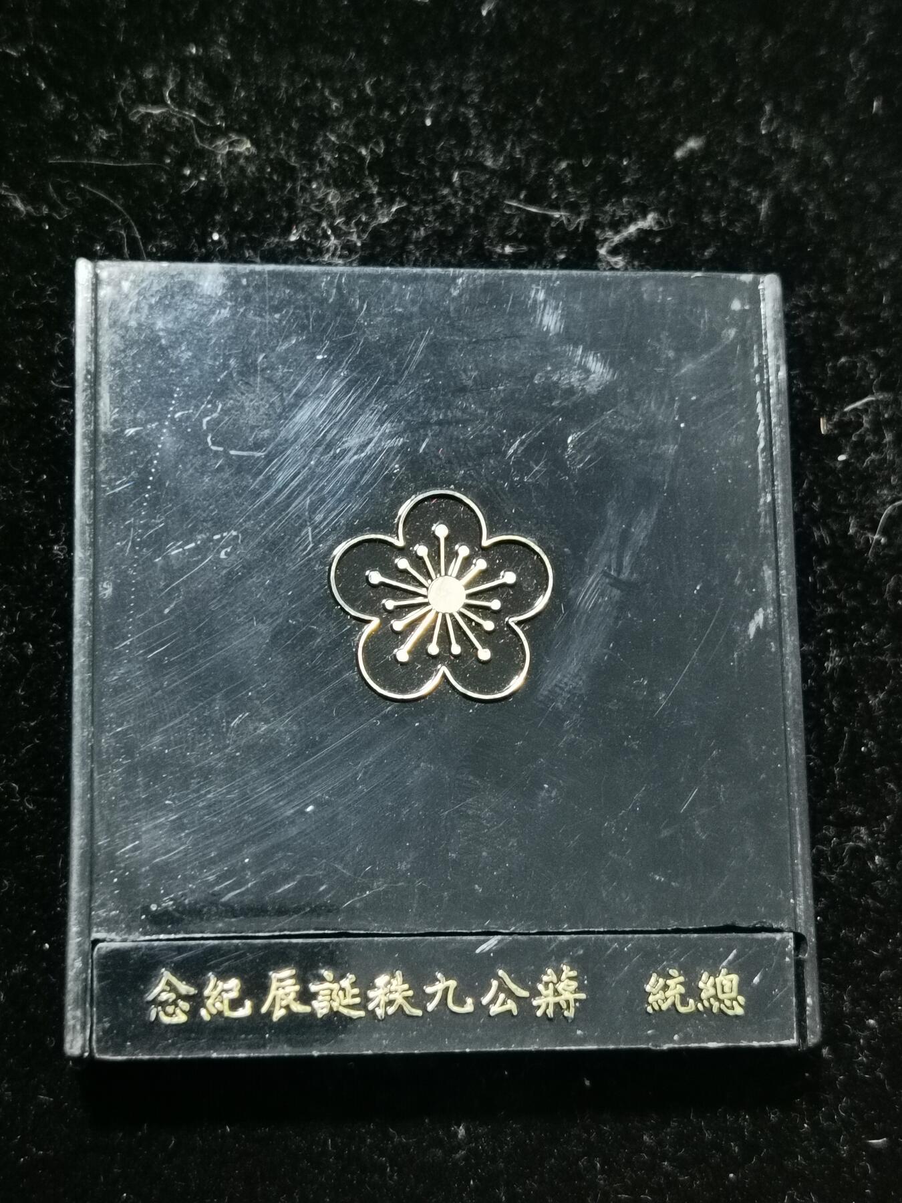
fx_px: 2224
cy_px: 602
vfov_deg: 30.3
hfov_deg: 22.9
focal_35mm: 64
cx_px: 451
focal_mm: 6.67
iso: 250
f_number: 1.9
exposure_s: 1/50
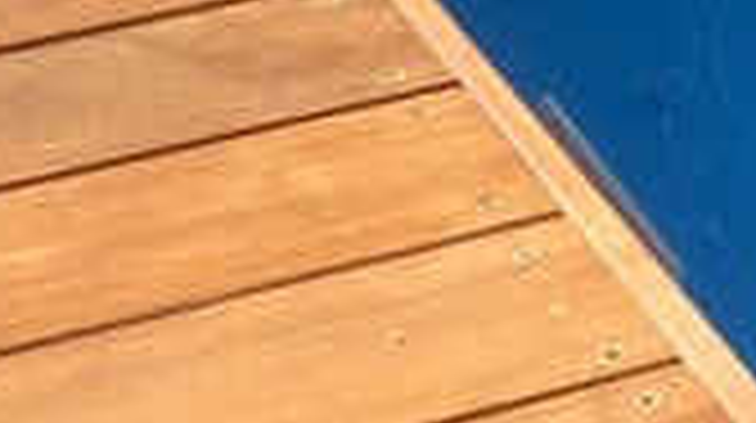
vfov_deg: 5.5
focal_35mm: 208
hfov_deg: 9.7
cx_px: 1510
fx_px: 4164
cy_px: -832
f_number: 2.2
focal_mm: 4.12
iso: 32
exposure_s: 1/1053
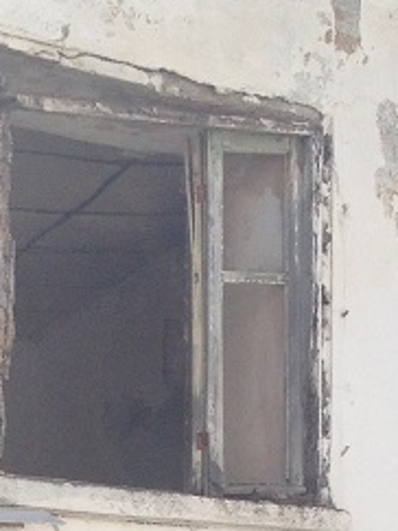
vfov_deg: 12.8
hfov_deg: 10.1
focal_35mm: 144
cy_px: 870
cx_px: -103
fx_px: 2209
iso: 50
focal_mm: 4.28
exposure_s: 1/1623
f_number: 2.4
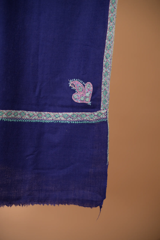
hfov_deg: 18.2
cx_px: 80
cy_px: 120
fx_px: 500
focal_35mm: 75
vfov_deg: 27.0
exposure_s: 1/320
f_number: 4
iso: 200
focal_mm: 75
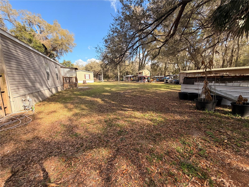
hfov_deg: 102.1
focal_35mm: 14
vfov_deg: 85.7
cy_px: 94
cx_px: 124
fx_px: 101
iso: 64
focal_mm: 2.22
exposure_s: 1/468
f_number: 2.2
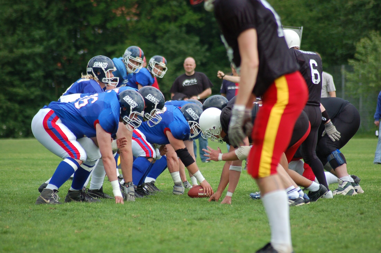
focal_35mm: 330
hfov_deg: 6.3
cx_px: 190
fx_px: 3486
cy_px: 126
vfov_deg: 4.1
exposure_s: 1/800
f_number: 5.3
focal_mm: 220
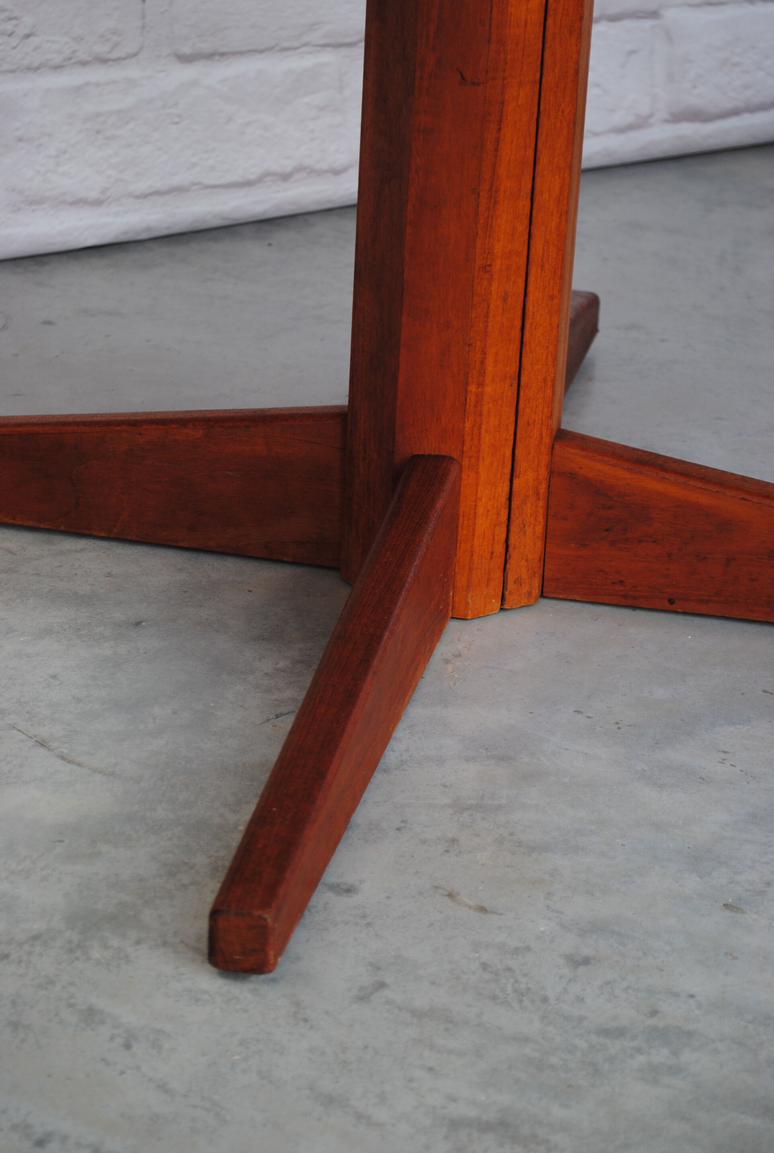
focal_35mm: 82
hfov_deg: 16.6
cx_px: 387
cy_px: 576
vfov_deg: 24.6
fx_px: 2648
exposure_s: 1/50
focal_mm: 55
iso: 200
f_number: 5.6
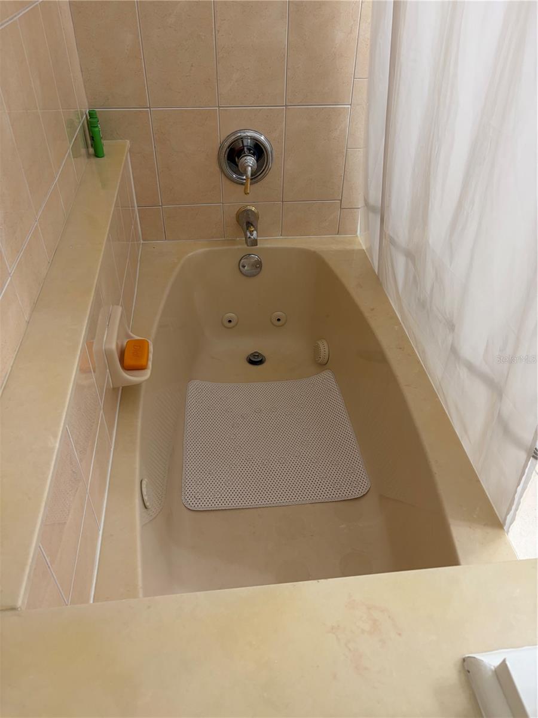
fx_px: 539
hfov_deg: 53.1
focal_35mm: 26
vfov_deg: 67.3
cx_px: 269
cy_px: 359
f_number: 1.6
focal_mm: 5.96
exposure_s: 1/60
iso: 125
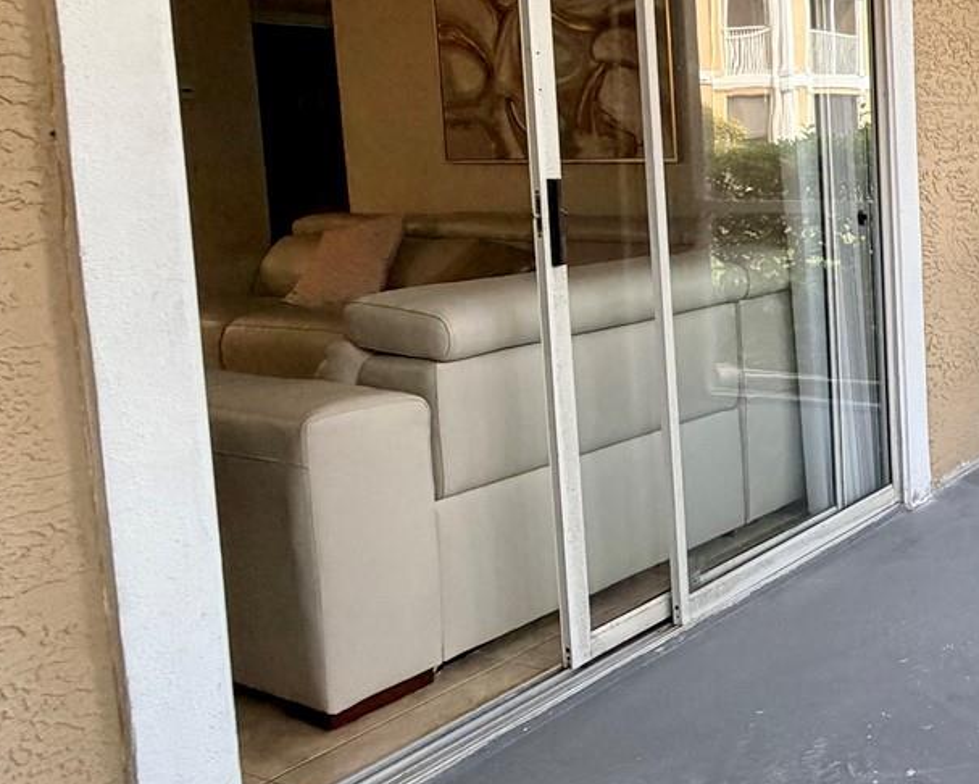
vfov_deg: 40.3
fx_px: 1043
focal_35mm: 36
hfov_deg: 37.7
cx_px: 1176
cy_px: 218
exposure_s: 1/121
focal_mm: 2.22
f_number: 2.2
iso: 320
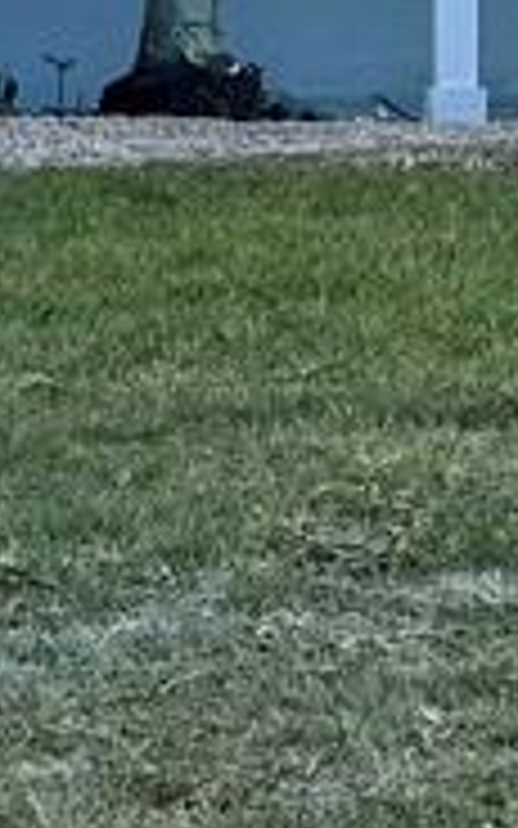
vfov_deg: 9.5
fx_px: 4992
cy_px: 243
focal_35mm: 221
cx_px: 104
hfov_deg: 5.9
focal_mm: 6.76
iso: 80
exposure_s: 1/1923
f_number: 1.78
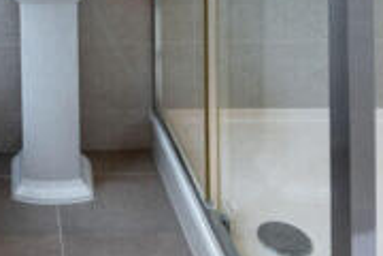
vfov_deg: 20.5
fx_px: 543
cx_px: 88
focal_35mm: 51
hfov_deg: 37.8
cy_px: -178
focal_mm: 14
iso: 1000
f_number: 8
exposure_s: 1/50
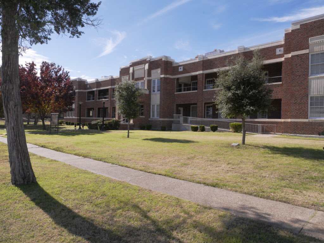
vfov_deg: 56.9
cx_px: 162
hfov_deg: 71.6
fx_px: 225
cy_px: 122
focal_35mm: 24
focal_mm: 12
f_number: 9
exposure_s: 1/500
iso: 320
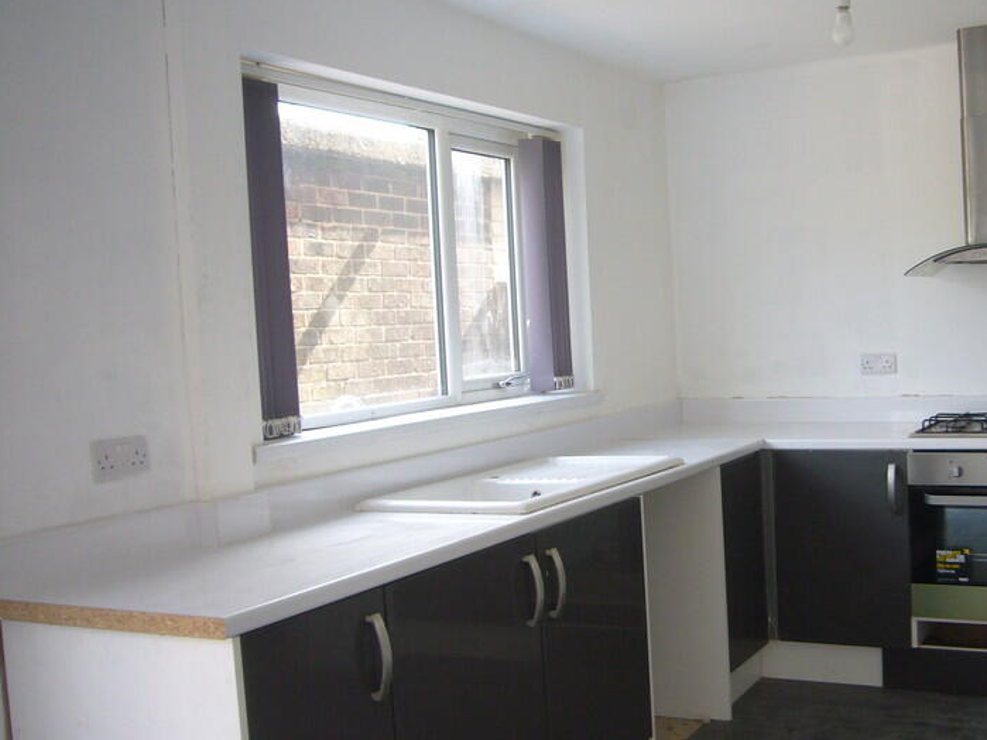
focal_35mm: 41
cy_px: 412
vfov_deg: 35.1
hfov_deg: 45.1
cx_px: 654
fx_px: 1169
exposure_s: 1/50
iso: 80
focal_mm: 4.6
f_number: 2.8
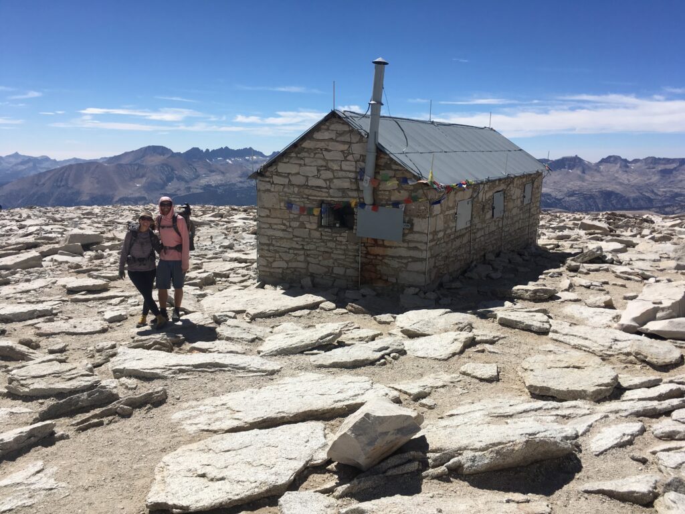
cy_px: 257
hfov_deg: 61.7
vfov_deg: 48.2
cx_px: 342
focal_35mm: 29
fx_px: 574
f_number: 2.2
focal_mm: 4.15
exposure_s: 1/3205
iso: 25
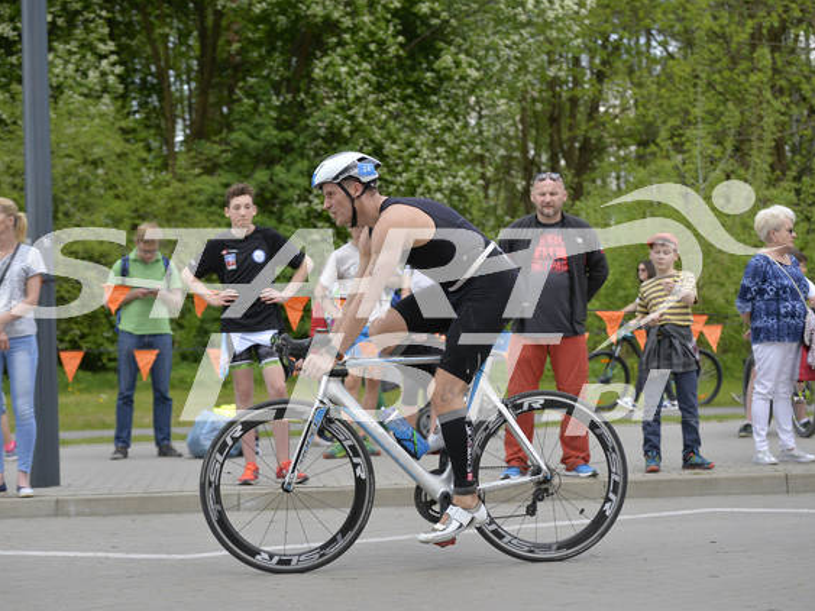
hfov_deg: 23.8
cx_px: 392
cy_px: 308
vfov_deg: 18.0
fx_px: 1930
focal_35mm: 82
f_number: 4
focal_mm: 75
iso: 400
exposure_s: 1/2000
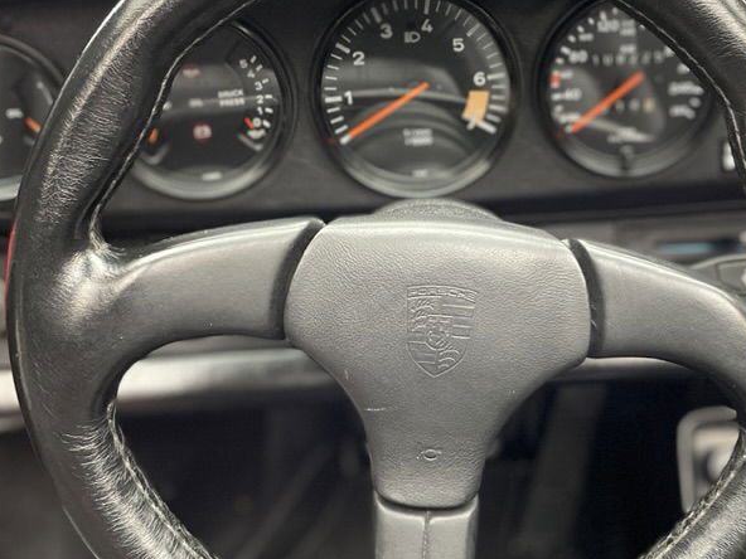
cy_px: 300
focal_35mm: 45
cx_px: 455
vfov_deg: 32.2
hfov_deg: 41.8
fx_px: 970
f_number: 1.6
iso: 500
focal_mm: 4.2
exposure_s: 1/33
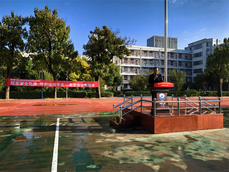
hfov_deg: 71.6
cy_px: 86
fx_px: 159
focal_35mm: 24
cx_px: 114
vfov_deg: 56.8
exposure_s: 1/1550
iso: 50
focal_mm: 6.98
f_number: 2
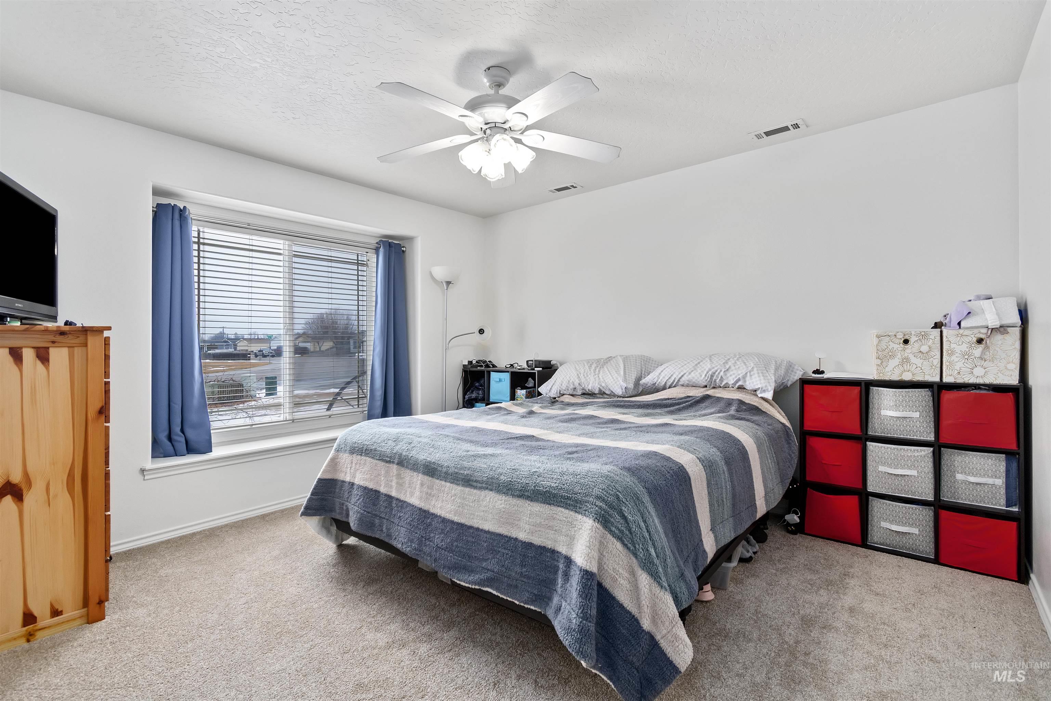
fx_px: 438
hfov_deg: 100.4
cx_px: 526
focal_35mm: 15
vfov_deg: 77.3
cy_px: 350
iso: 320
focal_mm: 10
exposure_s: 1/15
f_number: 5.6
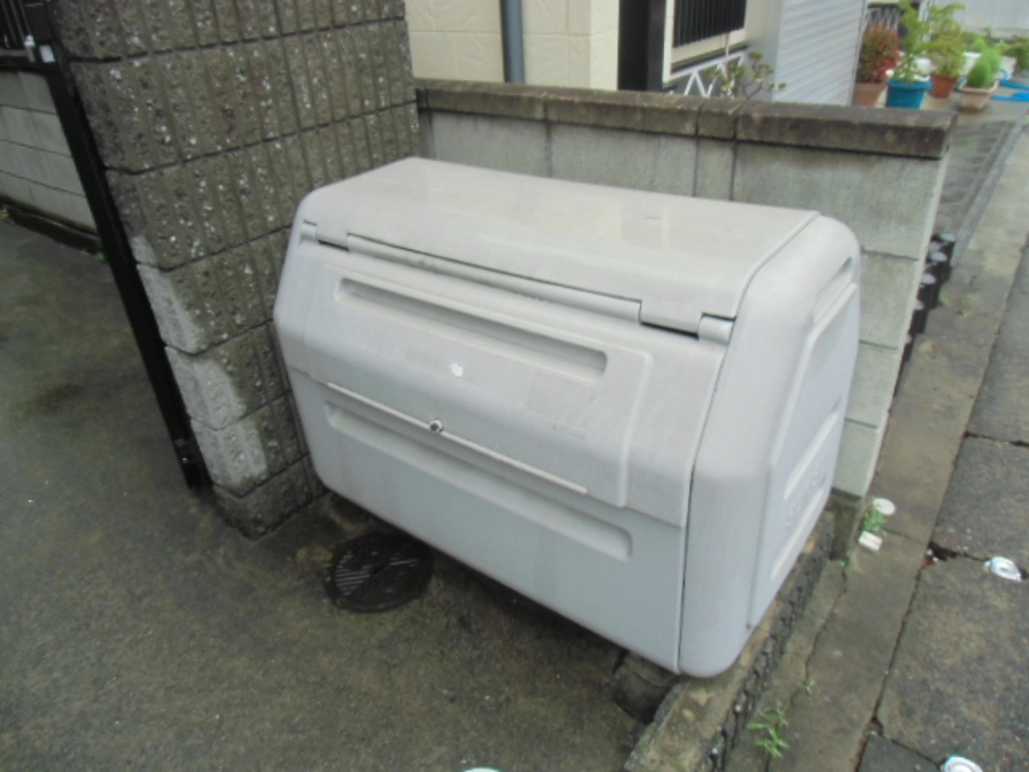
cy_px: 386
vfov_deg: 56.8
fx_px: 713
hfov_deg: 71.6
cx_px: 514
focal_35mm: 24
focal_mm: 4.24
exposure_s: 1/80
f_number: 3
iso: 64
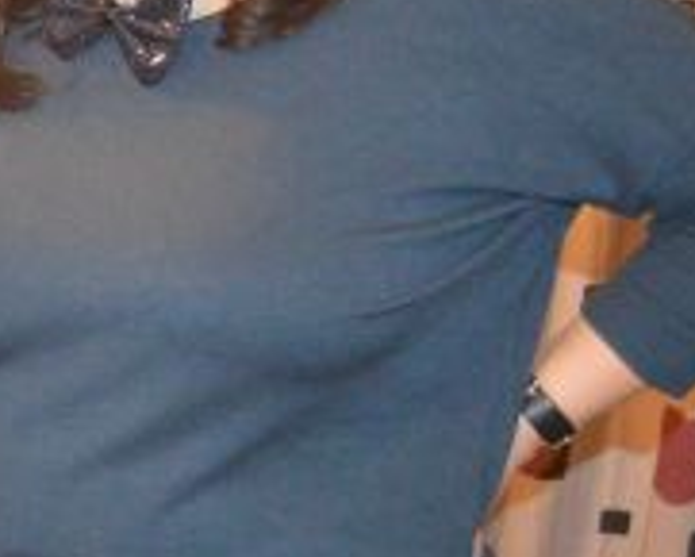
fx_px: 2305
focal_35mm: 112
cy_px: 319
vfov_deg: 13.8
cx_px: -818
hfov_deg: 13.7
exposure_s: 1/30
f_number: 3.5
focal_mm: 18
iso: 2800
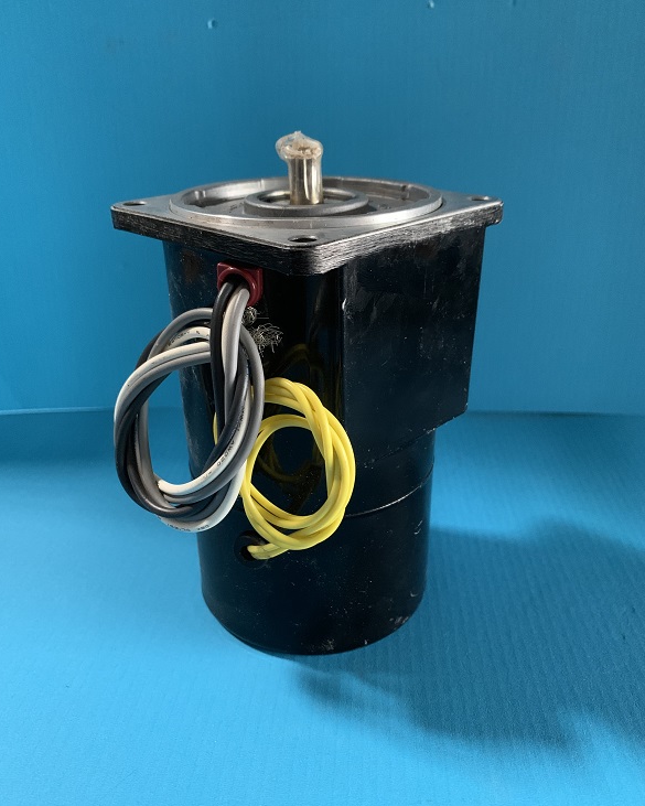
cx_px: 326
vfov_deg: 62.2
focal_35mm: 28
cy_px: 410
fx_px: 668
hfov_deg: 51.5
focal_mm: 4.25
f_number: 1.8
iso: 640
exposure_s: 1/30
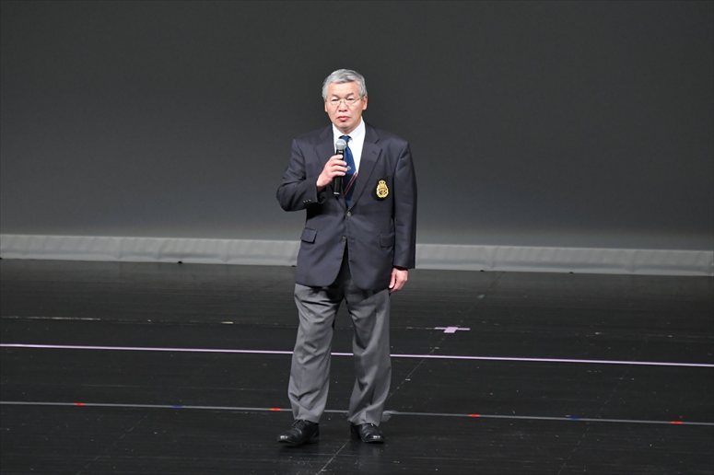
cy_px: 238
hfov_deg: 6.5
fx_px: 6245
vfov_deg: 4.4
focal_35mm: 315
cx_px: 357
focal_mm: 210
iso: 4000
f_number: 5.6
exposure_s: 1/400
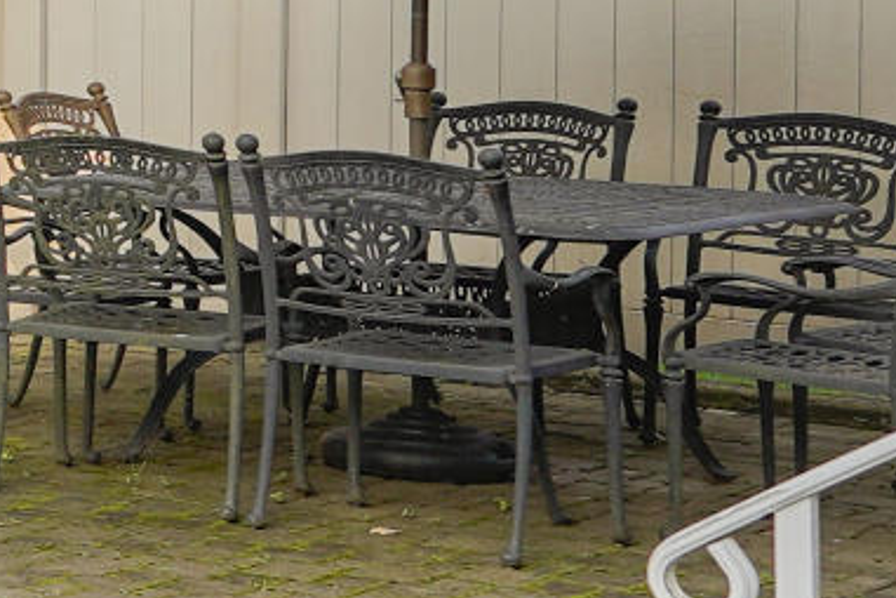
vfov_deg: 10.6
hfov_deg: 11.4
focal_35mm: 126
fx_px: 3136
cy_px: -177
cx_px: -1639
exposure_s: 1/100
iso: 100
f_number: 5
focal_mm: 16
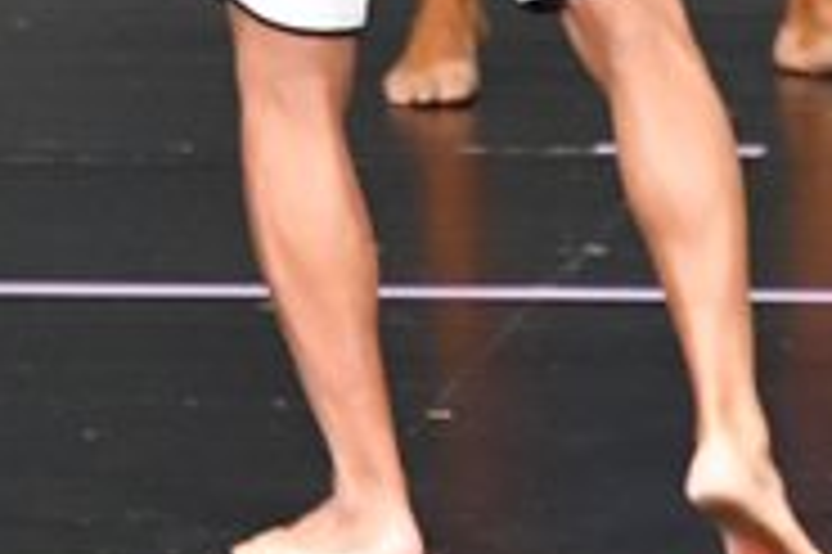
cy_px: -378
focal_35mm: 1445
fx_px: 33365
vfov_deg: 0.9
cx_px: 537
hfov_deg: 1.4
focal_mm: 230
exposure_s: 1/400
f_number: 5.6
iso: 5000
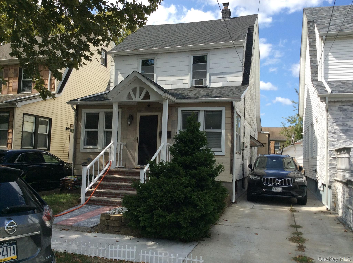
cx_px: 176
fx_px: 326
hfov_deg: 56.9
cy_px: 132
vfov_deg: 44.0
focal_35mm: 32
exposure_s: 1/1059
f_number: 2.4
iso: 32
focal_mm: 3.3
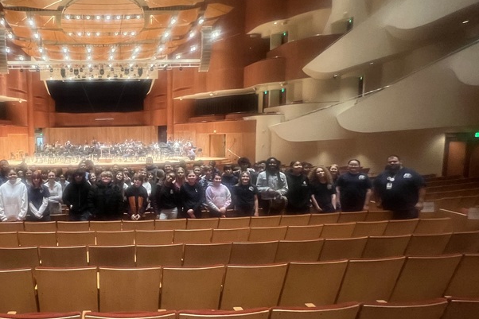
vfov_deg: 55.1
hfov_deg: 69.3
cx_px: 101
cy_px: 167
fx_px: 306
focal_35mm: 23
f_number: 1.8
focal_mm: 1.57
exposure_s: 1/40
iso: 1000
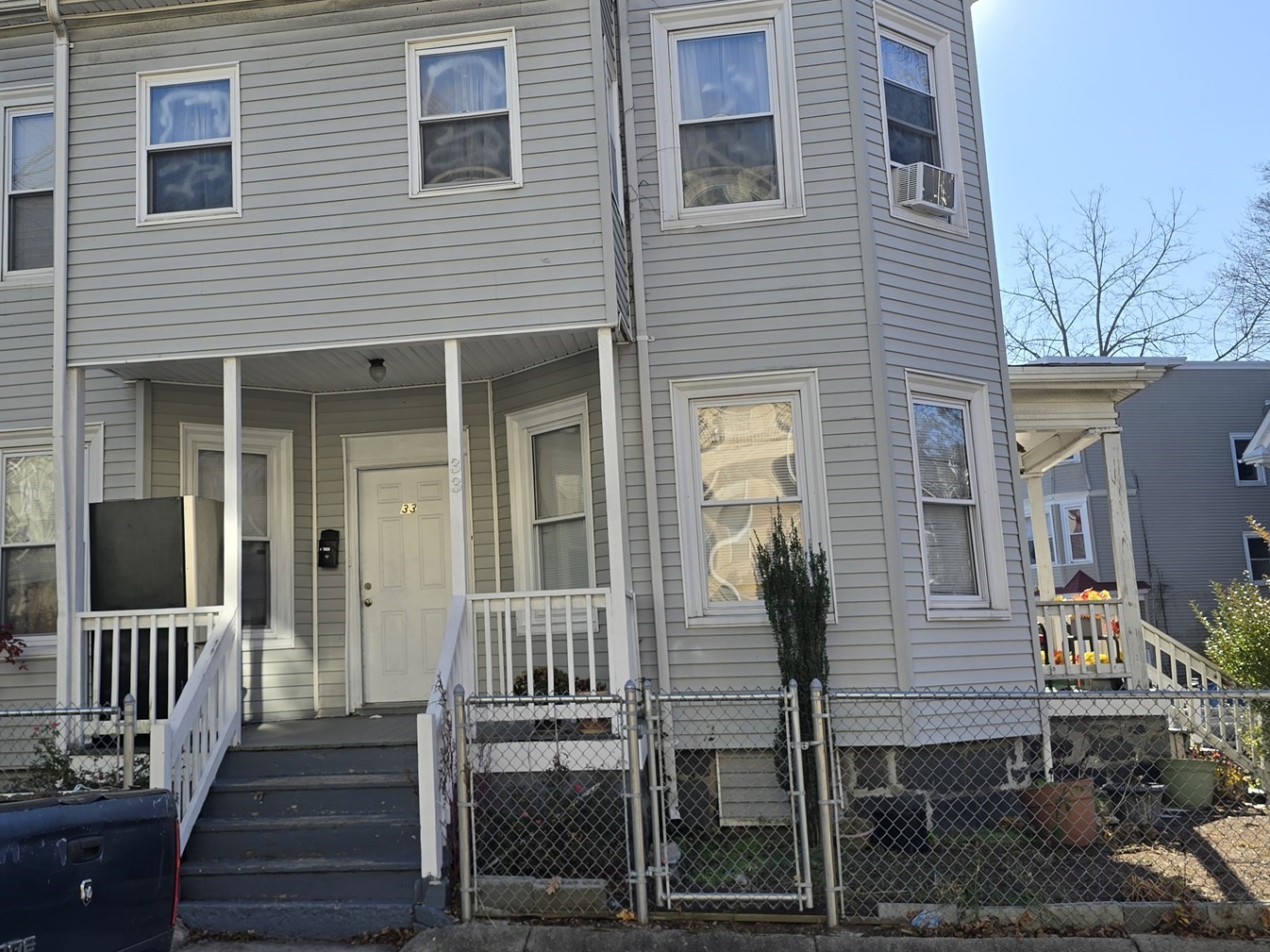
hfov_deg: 52.1
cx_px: 476
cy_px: 434
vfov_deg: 40.7
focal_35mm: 35
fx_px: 1284
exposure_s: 1/538
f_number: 1.7
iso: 12
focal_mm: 6.3
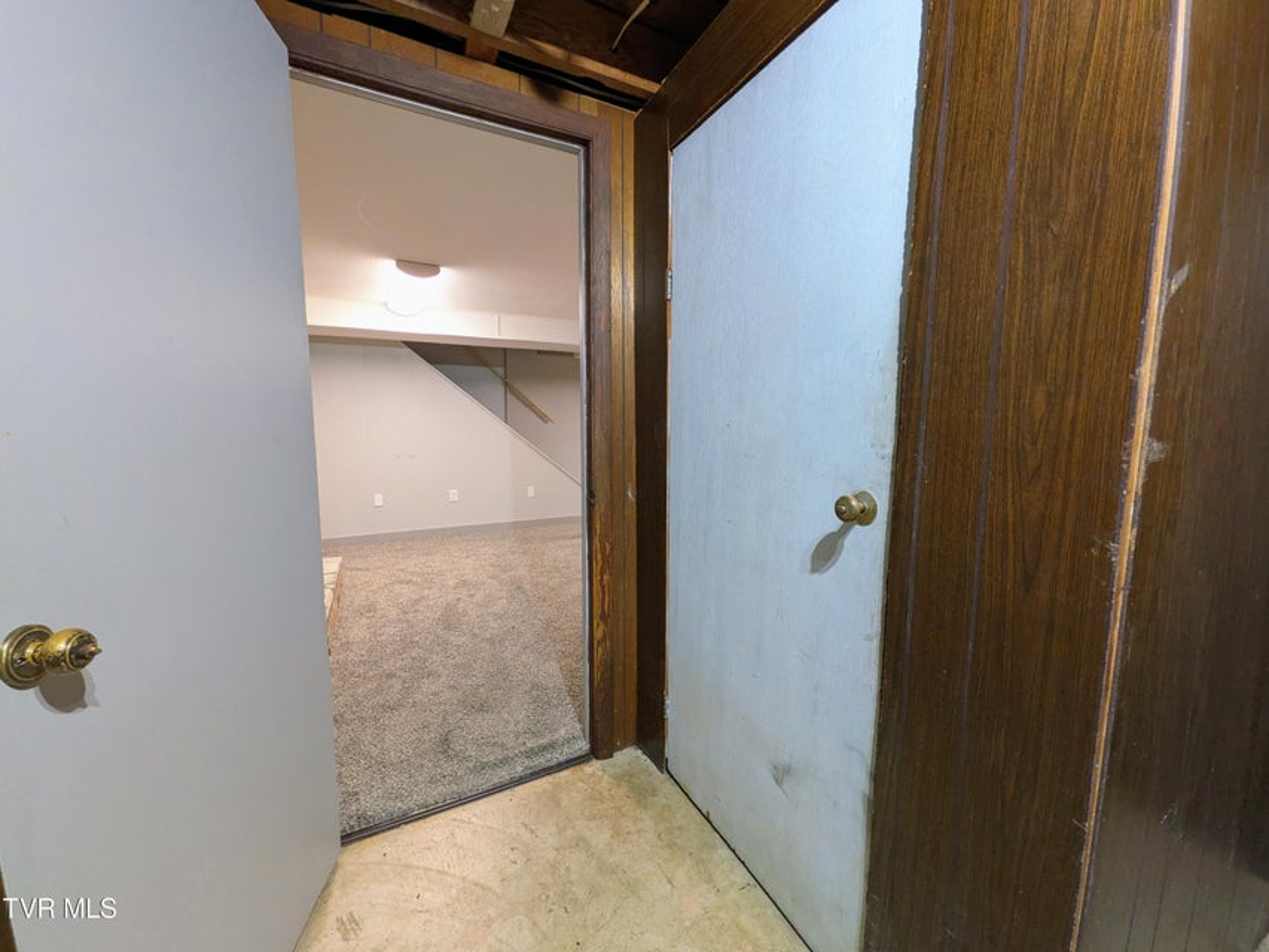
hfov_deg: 102.1
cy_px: 476
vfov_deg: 85.7
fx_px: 513
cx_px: 634
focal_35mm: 14
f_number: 2.2
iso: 307
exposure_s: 1/60
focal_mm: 1.85
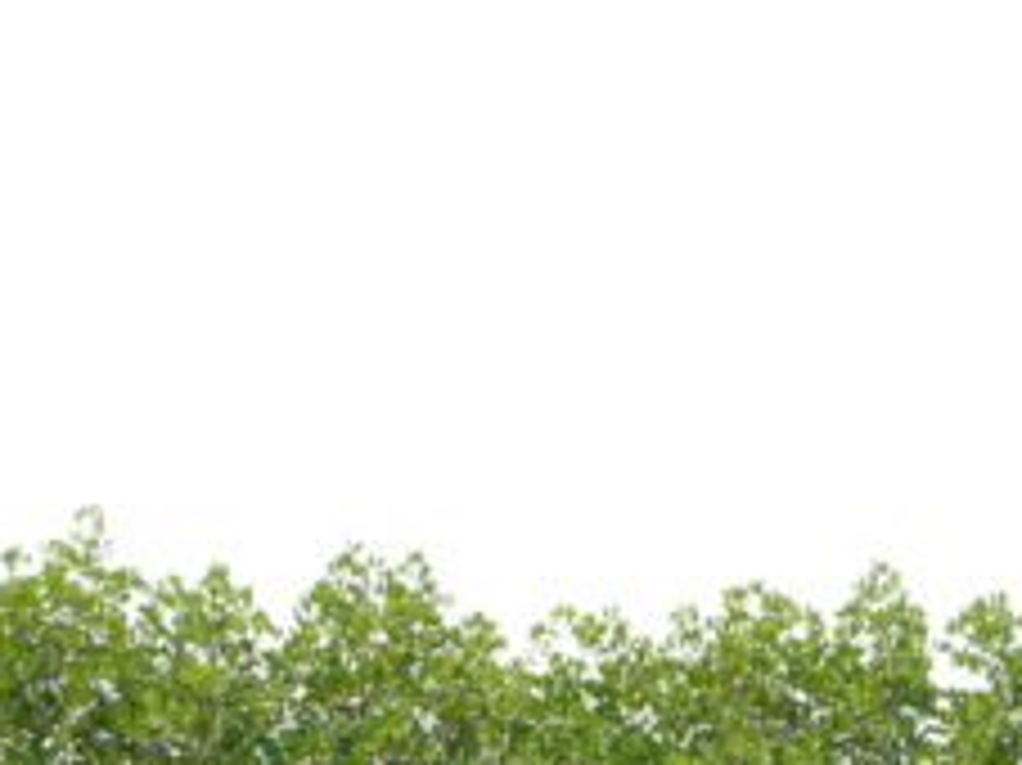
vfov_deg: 13.6
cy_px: 1033
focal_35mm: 104
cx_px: 1036
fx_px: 3069
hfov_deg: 18.4
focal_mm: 16
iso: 200
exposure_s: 1/1000
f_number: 4
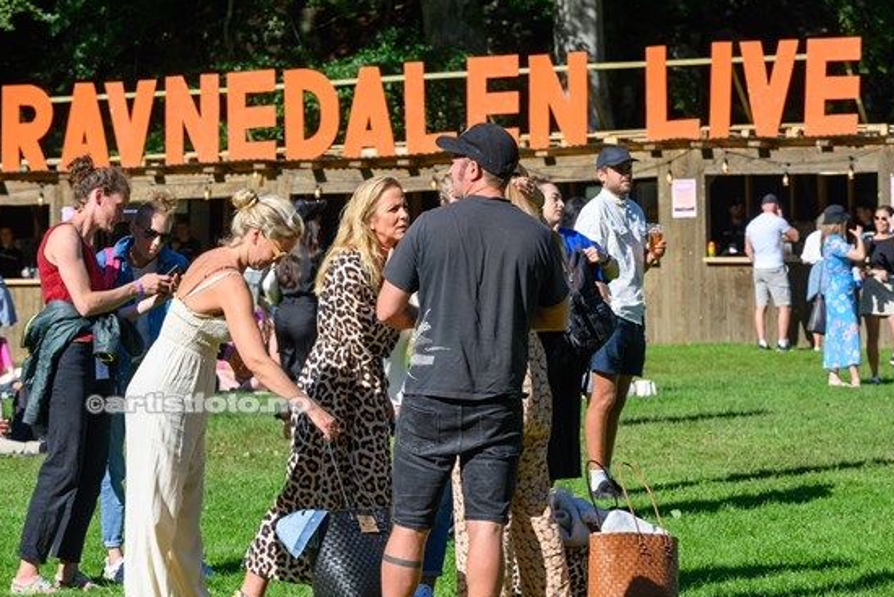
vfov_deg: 8.7
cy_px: 306
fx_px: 3900
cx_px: 380
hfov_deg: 13.1
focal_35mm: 157
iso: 400
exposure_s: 1/800
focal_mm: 120
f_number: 8
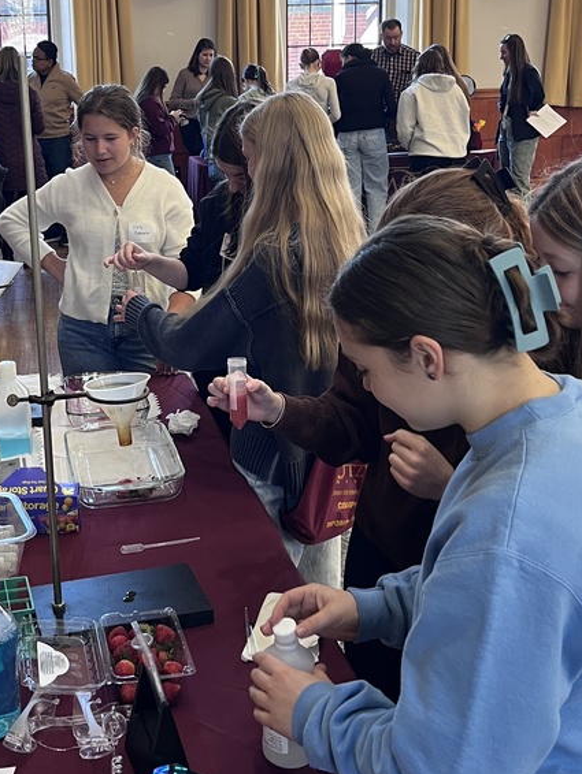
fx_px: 1053
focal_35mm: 47
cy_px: 265
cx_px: 178
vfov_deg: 40.0
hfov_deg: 30.6
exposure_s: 1/60
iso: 125
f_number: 1.6
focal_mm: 5.1
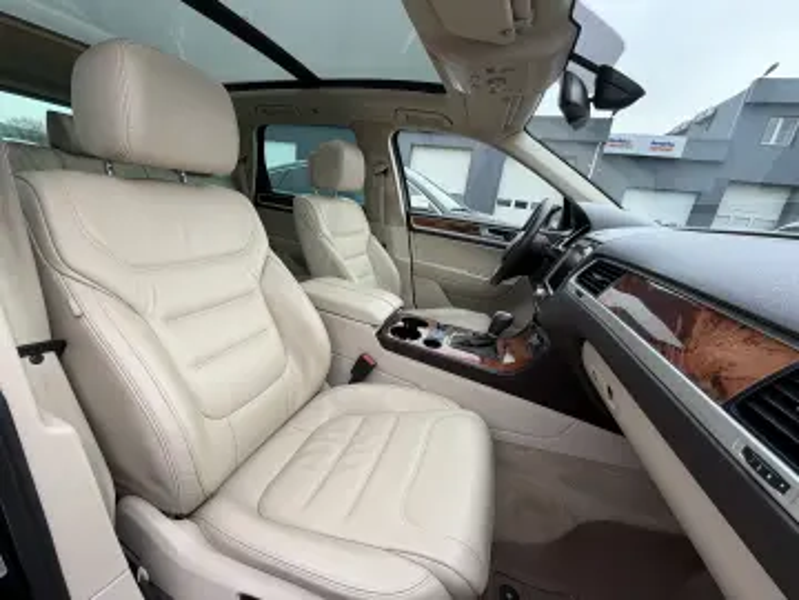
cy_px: 300
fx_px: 323
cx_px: 400
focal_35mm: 14
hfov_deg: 102.1
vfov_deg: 85.7
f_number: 2.2
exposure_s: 1/236
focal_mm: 2.22
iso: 40
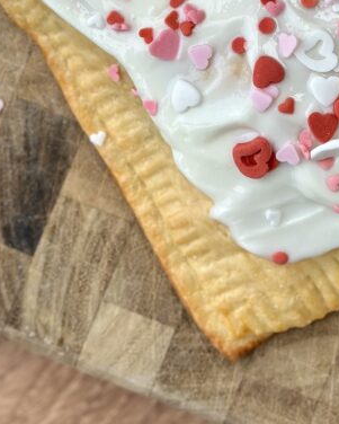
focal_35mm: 121
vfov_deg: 15.4
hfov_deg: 12.6
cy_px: -75
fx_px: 1517
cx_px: 364
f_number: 1.78
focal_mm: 6.86
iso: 80
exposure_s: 1/1323
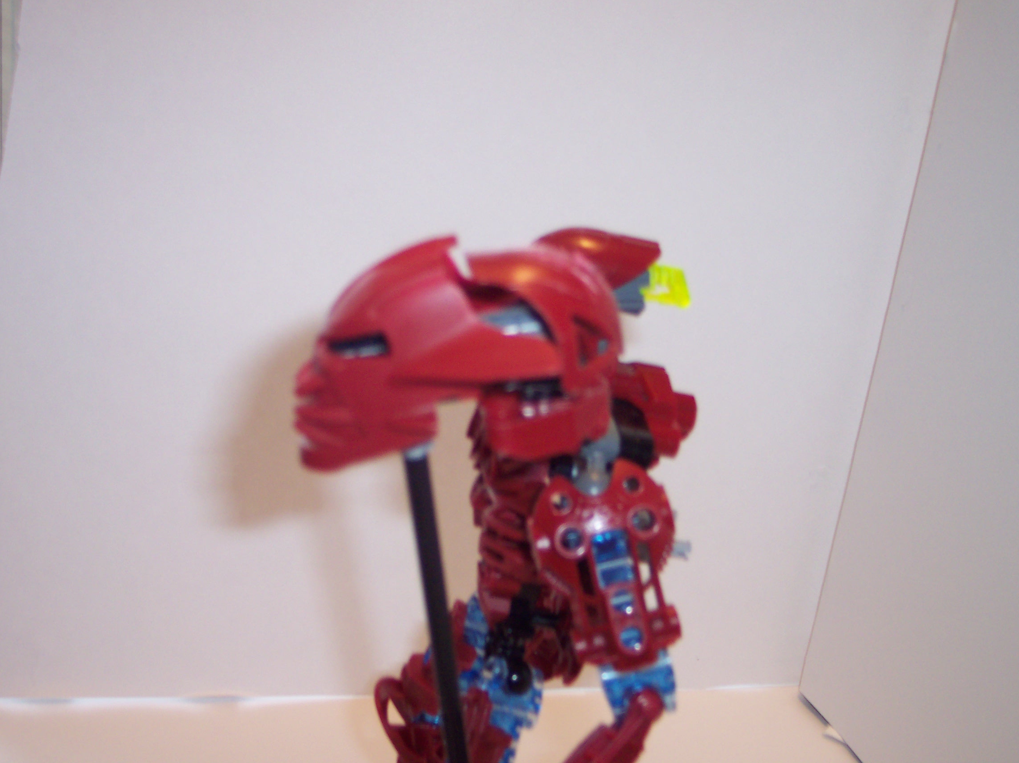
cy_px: 398
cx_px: 468
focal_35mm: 43
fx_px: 1265
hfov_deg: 43.8
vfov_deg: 33.6
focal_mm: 8
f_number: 2.8
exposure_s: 1/45
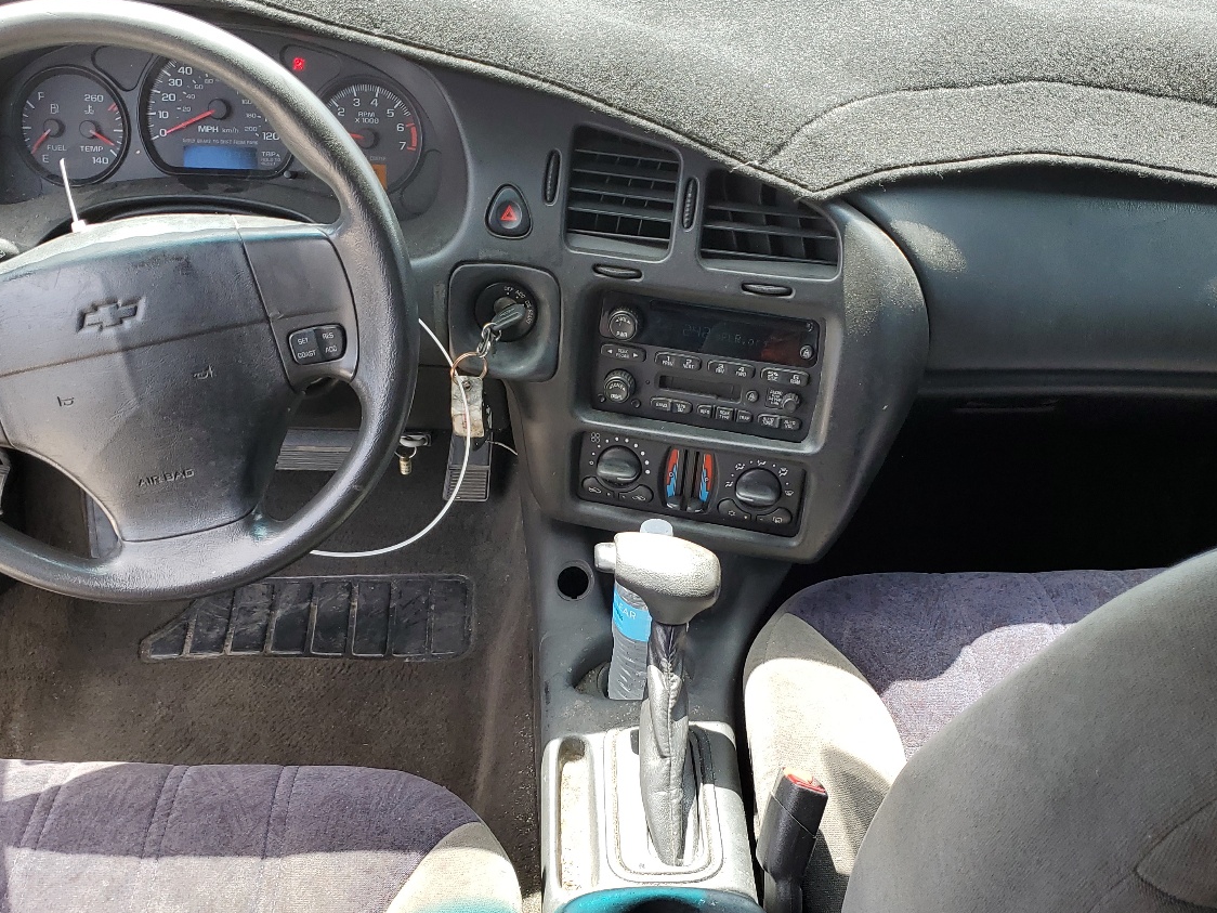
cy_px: 585
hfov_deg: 50.1
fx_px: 1301
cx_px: 598
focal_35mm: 37
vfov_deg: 38.4
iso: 50
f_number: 1.5
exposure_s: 1/250
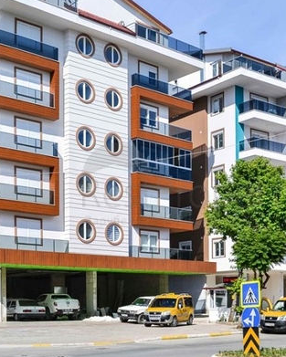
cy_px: 185
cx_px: 192
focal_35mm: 57
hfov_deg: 26.5
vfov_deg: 33.0
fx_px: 603
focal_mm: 22
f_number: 9
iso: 100
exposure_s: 1/320
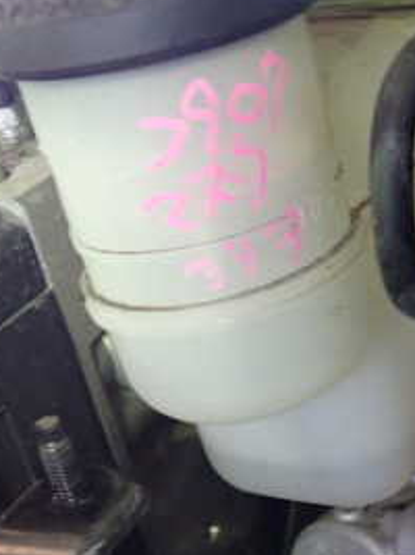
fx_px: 1152
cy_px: 385
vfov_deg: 26.8
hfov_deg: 19.5
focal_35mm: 72
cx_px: 459
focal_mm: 5.79
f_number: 2.4
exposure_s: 1/30
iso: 800
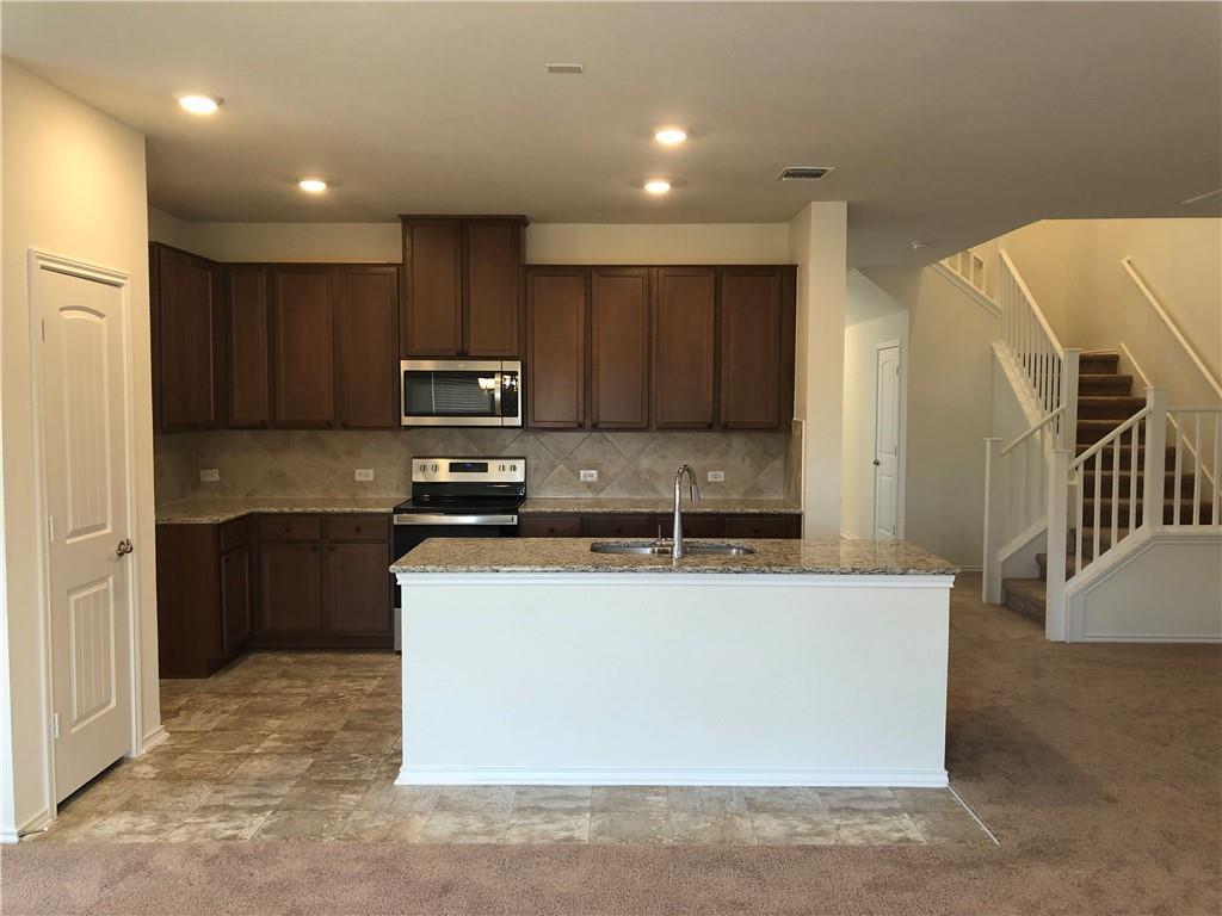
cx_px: 611
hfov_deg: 63.4
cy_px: 458
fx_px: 988
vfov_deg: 49.7
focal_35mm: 28
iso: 32
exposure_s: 1/30
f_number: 1.8
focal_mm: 4
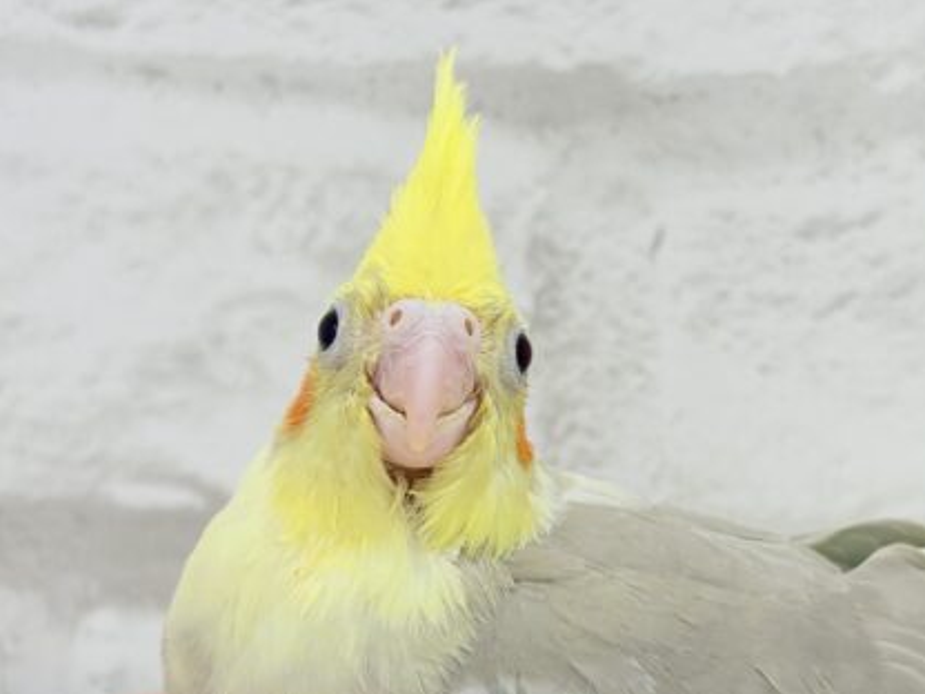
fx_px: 2138
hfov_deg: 24.1
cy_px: 460
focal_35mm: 80
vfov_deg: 18.4
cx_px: 709
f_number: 1.6
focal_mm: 5.96
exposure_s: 1/100
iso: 80
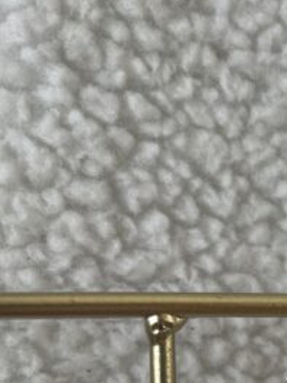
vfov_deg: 24.4
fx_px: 841
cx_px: 390
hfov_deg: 17.9
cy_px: 392
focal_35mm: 76
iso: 32
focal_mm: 5.1
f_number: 1.6
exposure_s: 1/160
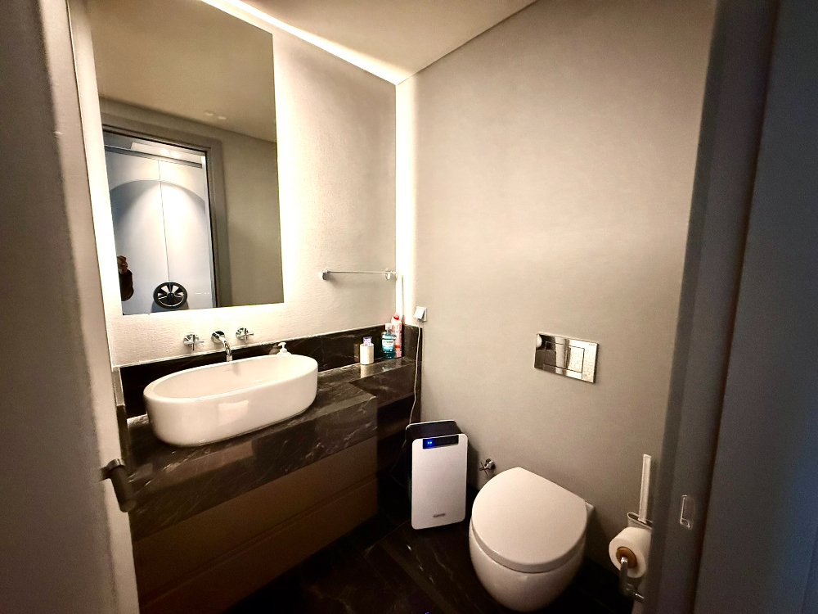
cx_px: 409
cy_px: 307
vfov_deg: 85.7
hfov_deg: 102.1
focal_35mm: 14
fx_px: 331
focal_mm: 2.22
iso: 1000
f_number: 2.2
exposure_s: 1/50
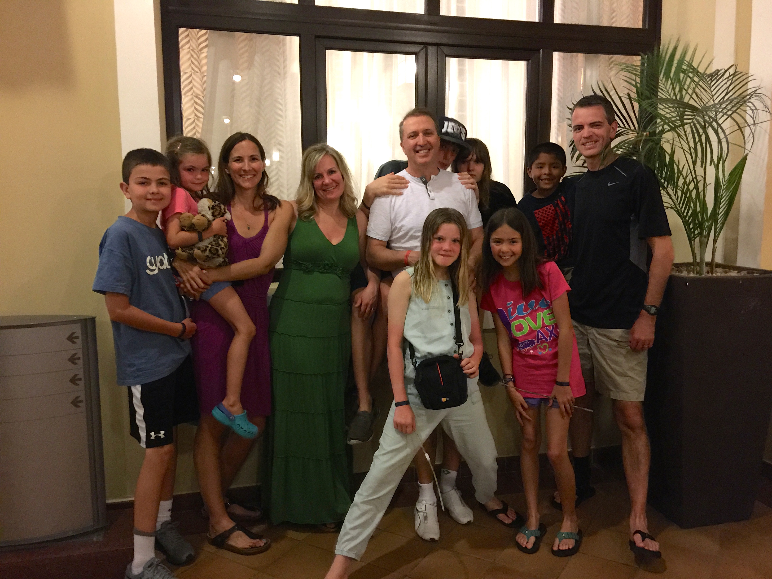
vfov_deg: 48.2
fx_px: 647
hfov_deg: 61.7
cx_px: 386
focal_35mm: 29
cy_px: 290
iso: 125
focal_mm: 4.15
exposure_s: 1/4
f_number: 2.2
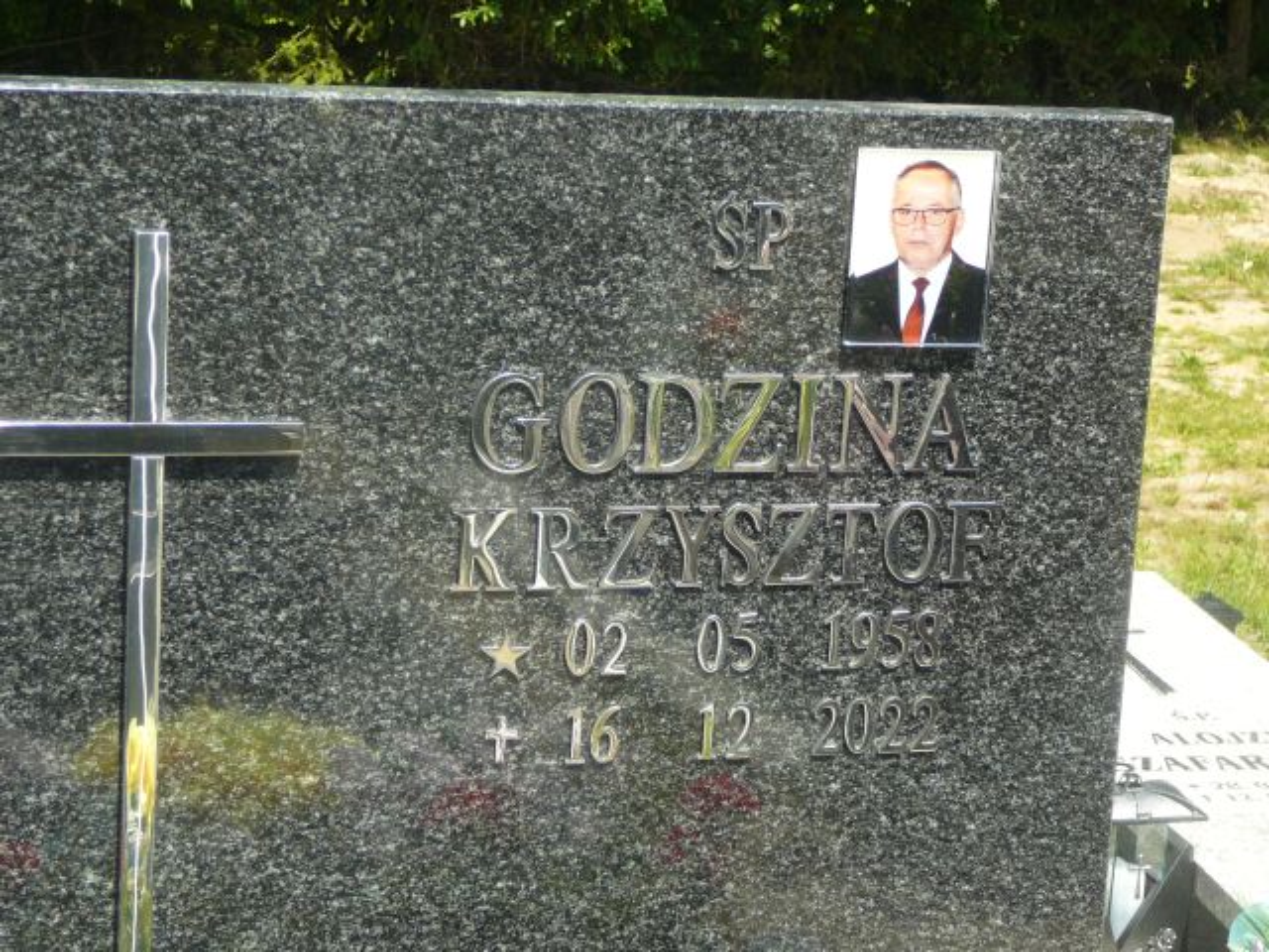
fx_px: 3006
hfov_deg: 23.8
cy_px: 476
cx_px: 634
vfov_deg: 18.0
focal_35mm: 82
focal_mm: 12.2
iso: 80
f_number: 3.8
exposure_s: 1/320
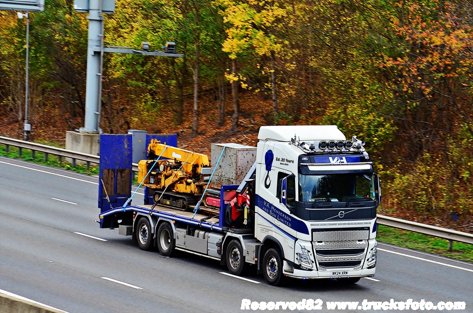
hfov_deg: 12.5
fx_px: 2164
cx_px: 236
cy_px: 156
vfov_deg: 8.3
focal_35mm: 165
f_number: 7.1
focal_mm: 110
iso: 800
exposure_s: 1/320
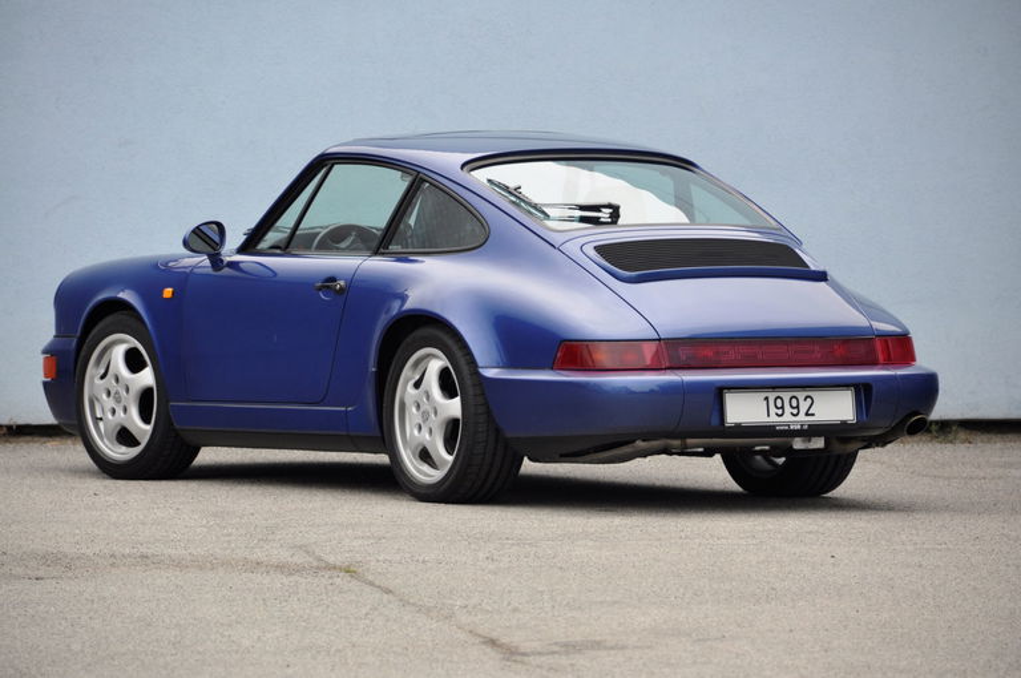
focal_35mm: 232
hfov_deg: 8.9
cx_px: 510
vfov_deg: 5.9
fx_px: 6586
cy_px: 339
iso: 500
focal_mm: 155
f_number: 6
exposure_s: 1/200
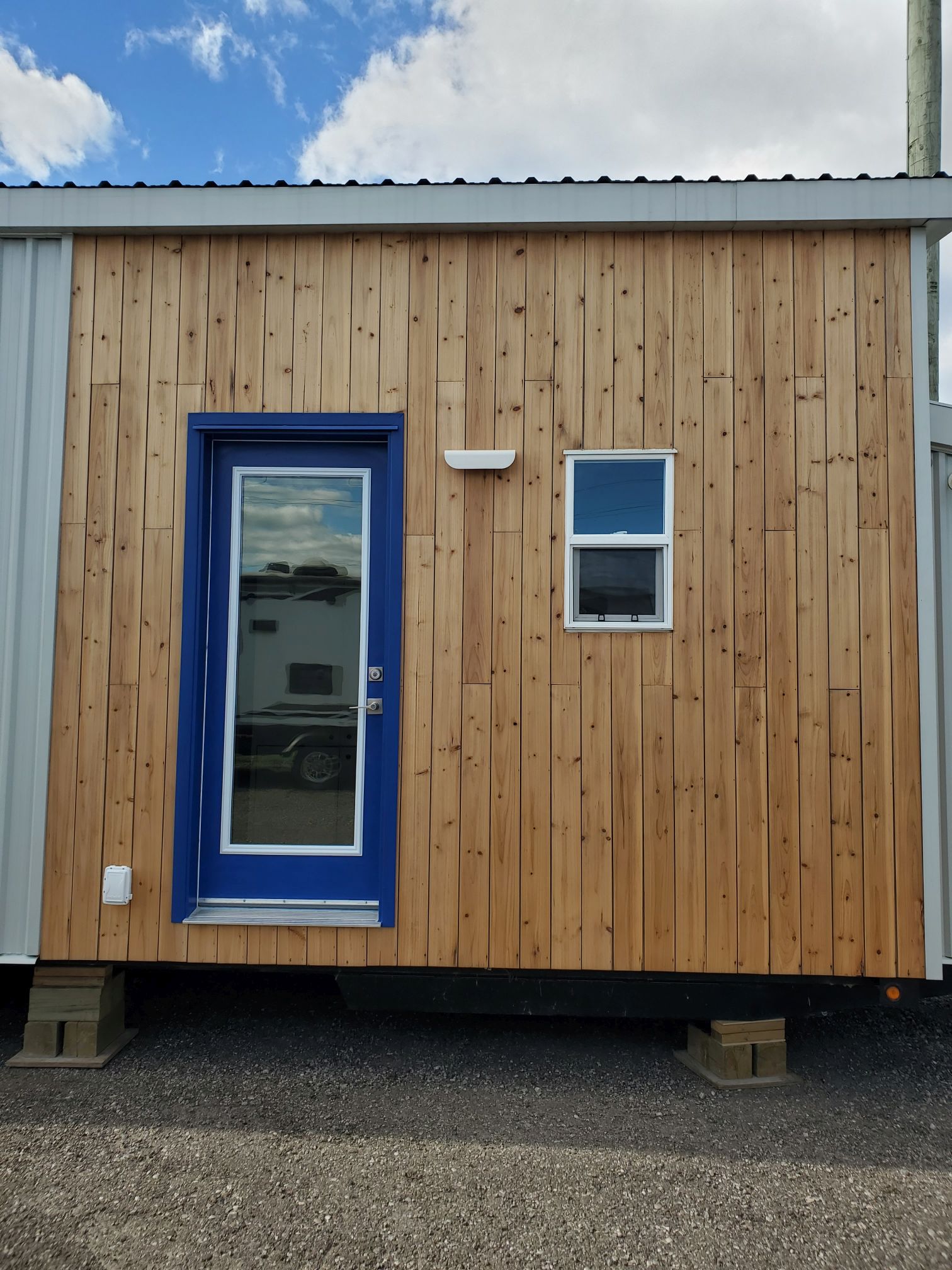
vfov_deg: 67.3
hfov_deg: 53.1
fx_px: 953
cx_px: 476
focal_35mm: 26
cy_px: 635
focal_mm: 4.3
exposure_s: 1/1114
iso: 50
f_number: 2.4
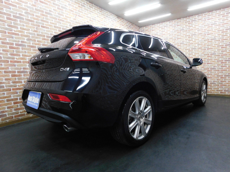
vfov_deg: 58.9
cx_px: 115
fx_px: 153
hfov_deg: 73.9
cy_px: 86
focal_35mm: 23
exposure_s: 1/30
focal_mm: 4
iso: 400
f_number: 3
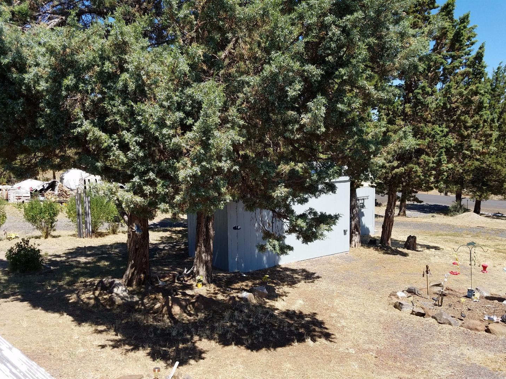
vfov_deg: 51.3
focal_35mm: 27
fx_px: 395
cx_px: 255
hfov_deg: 65.3
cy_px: 196
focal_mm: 4.2
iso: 50
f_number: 1.7
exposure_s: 1/1568
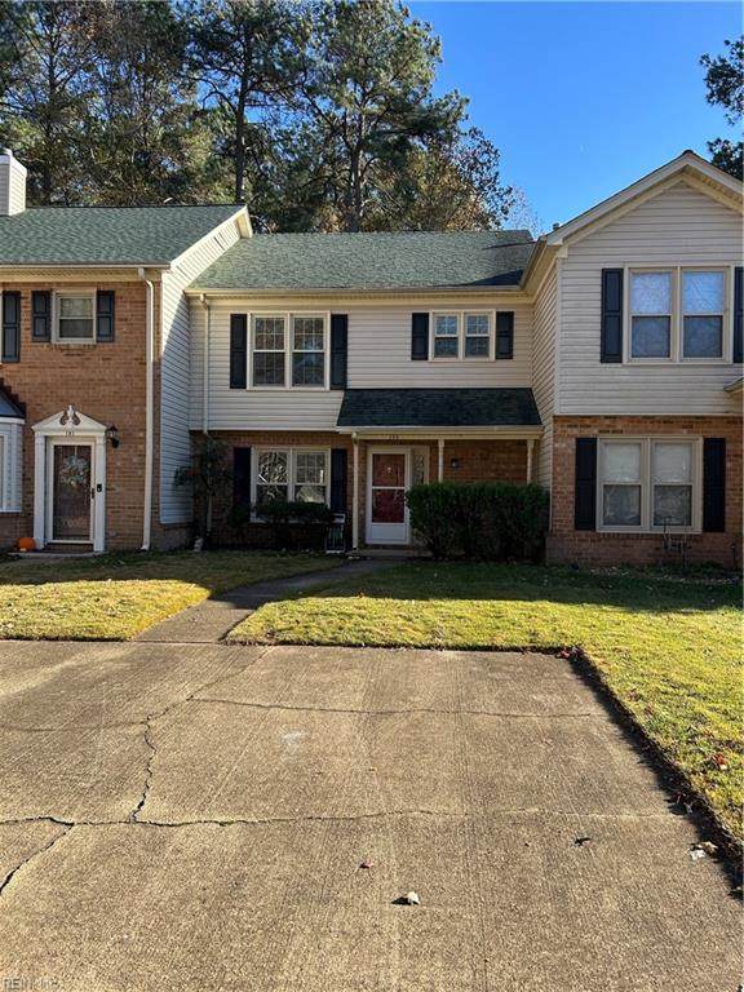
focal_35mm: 26
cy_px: 496
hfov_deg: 53.1
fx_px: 745
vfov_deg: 67.3
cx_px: 372
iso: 50
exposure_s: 1/1377
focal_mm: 5.7
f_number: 1.5
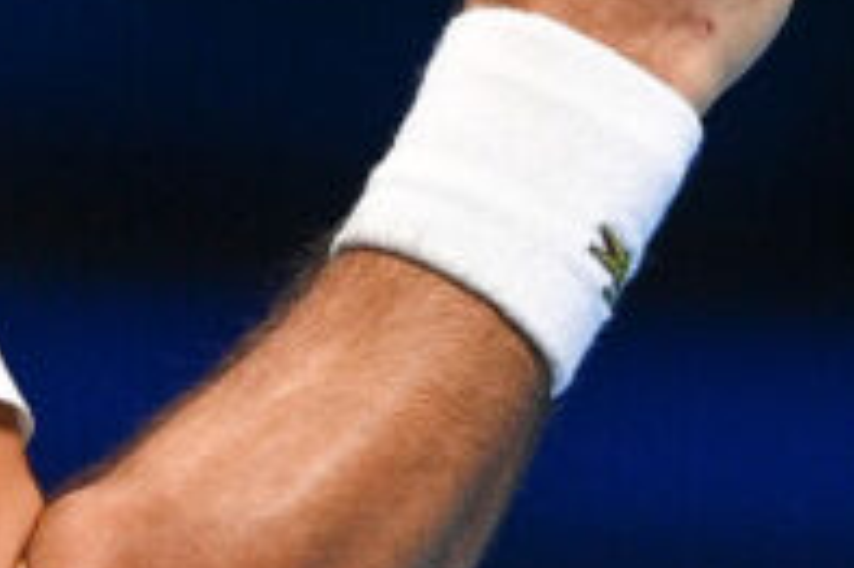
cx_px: 334
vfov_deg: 0.7
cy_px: -256
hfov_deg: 1.1
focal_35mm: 1831
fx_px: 43398
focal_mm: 400
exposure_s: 1/1250
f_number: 2.8
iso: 2500
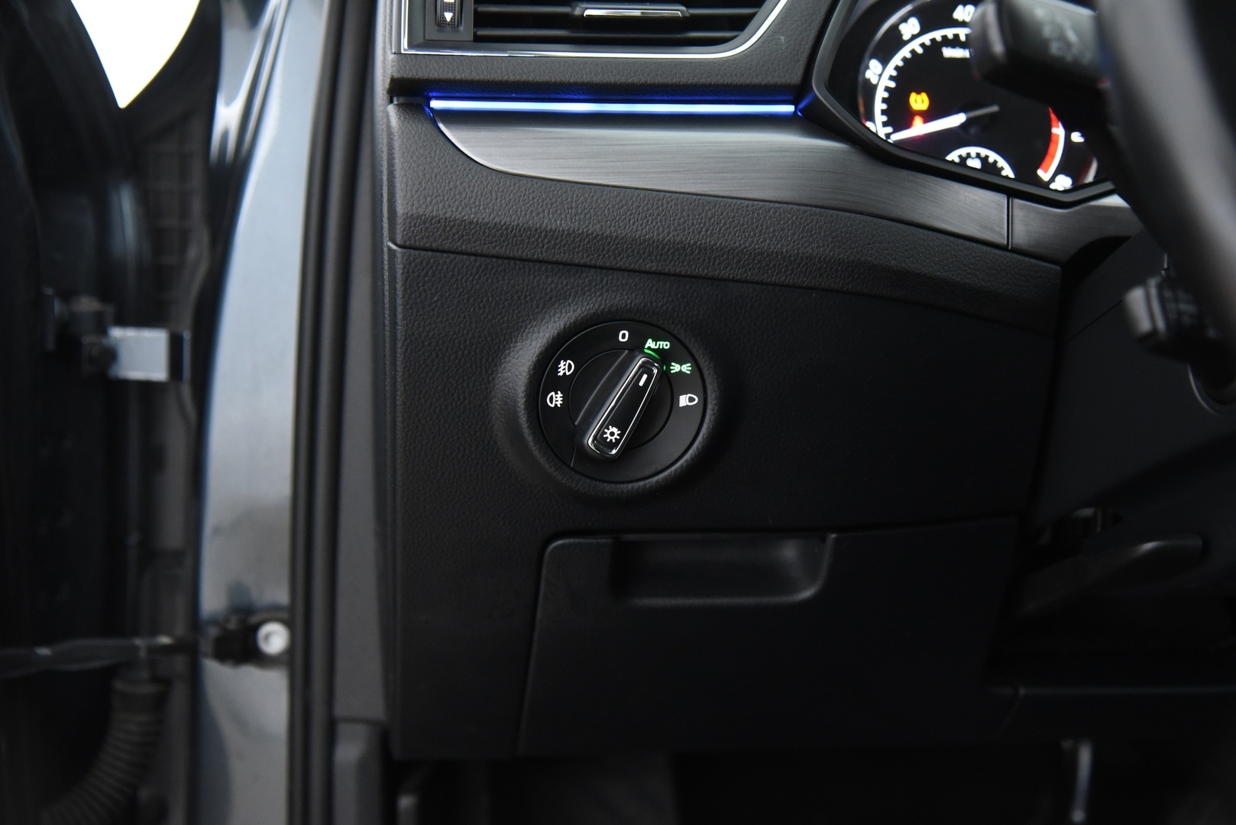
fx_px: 1717
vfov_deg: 27.0
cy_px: 412
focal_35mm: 50
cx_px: 618
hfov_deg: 39.6
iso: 4000
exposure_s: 1/20
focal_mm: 50
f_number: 4
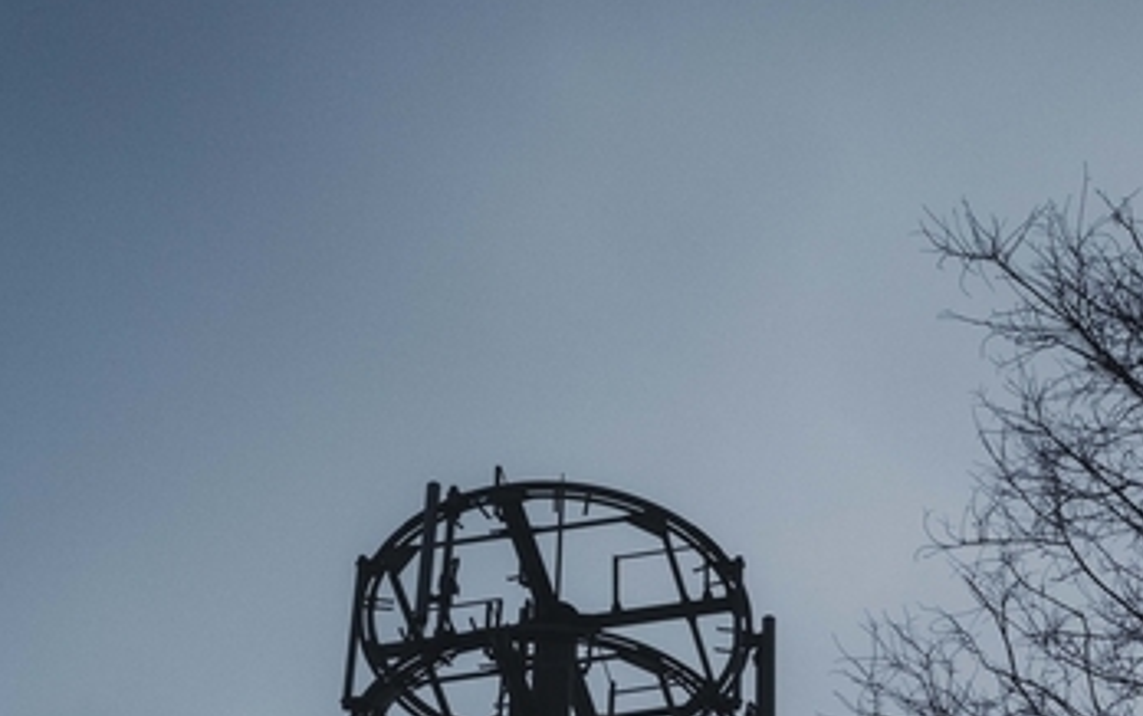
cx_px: 975
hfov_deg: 16.6
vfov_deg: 10.5
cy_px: 780
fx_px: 3865
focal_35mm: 124
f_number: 11
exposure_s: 1/500
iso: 1250
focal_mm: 35
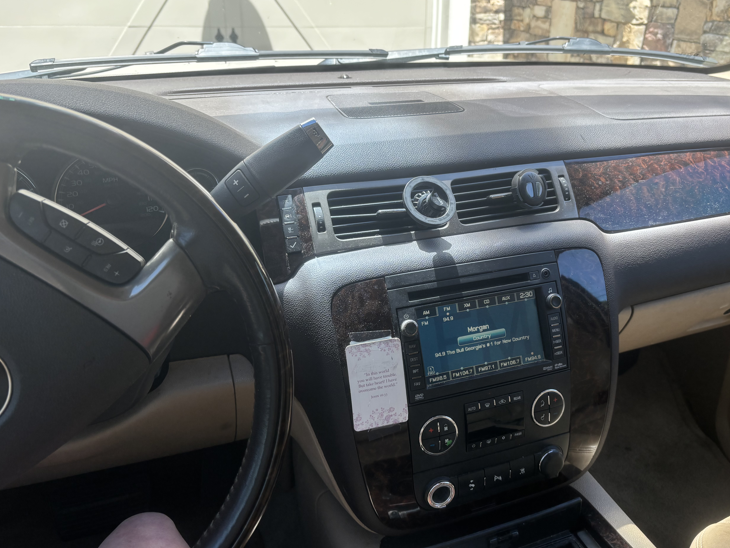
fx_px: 633
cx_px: 408
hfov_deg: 59.8
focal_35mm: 30
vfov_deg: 46.8
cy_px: 266
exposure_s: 1/208
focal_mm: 5.96
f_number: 1.6
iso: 40
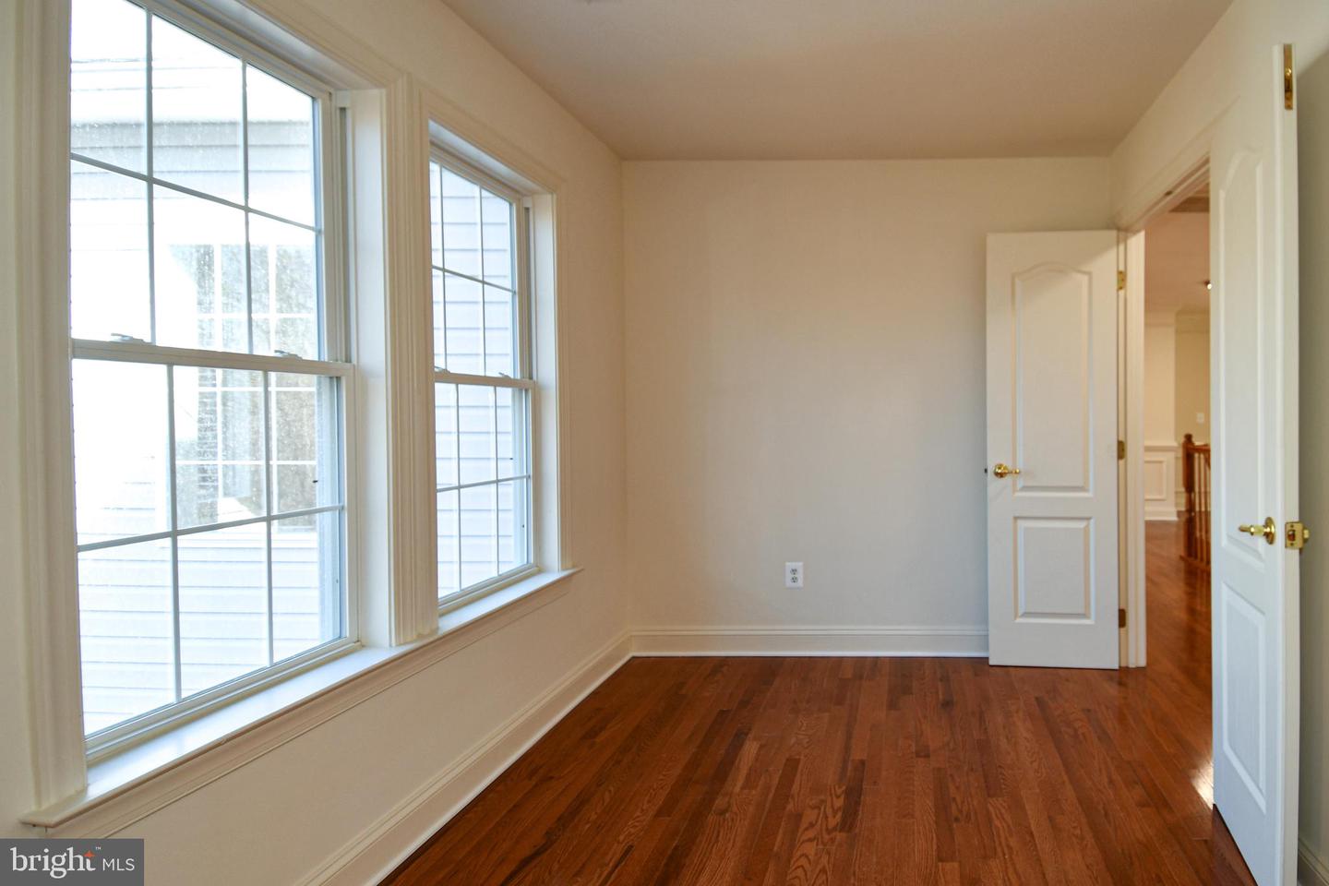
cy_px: 443
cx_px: 664
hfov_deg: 90.0
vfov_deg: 67.4
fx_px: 664
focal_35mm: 18
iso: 200
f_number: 4
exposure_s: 1/60
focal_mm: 12
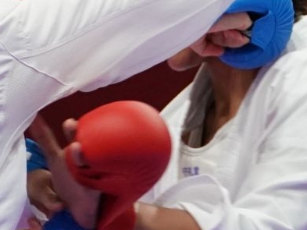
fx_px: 13937
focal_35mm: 1571
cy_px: 117
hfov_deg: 1.3
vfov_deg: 0.9
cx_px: 180
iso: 3200
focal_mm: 238
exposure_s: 1/1000
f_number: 4
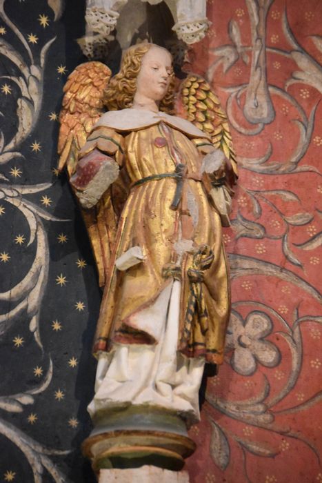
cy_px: 242
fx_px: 2253
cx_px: 161
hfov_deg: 8.2
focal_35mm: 168
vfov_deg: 12.2
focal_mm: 112
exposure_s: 1/125
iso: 9000
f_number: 4.8
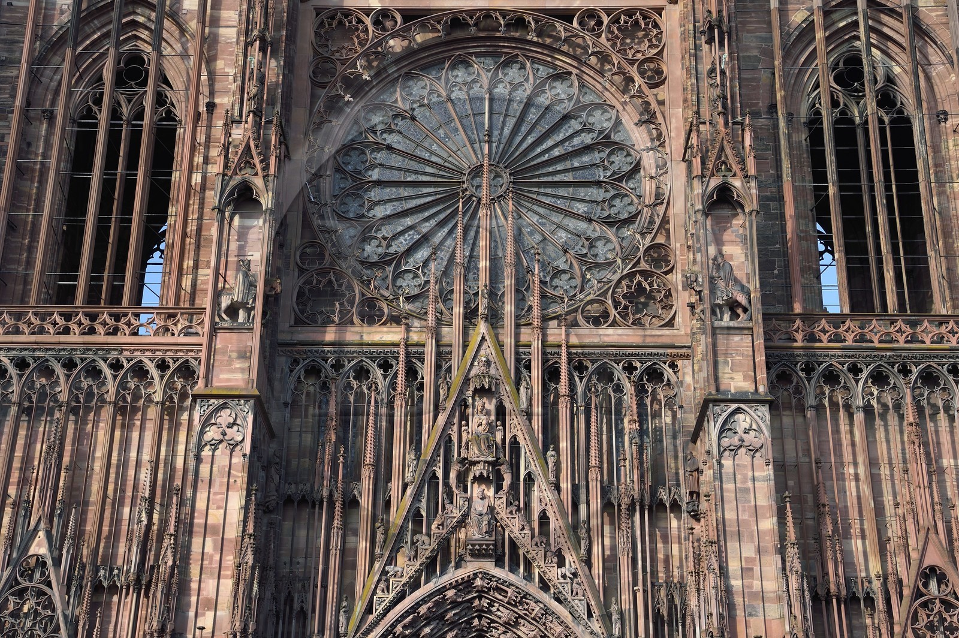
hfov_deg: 35.7
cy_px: 319
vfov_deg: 24.2
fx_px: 1491
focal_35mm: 56
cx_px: 480
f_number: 7.1
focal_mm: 56
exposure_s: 1/250
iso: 200
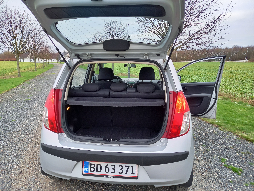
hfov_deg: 69.4
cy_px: 96
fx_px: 183
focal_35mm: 25
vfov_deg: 54.9
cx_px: 127
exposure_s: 1/49
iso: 125
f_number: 2
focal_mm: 4.6
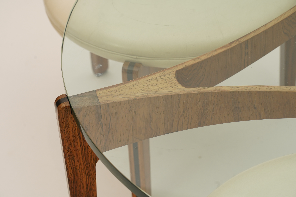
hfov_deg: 19.5
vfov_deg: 13.0
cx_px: 148
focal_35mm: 105
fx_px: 863
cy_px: 98
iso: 800
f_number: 8
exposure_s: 1/125
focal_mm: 105
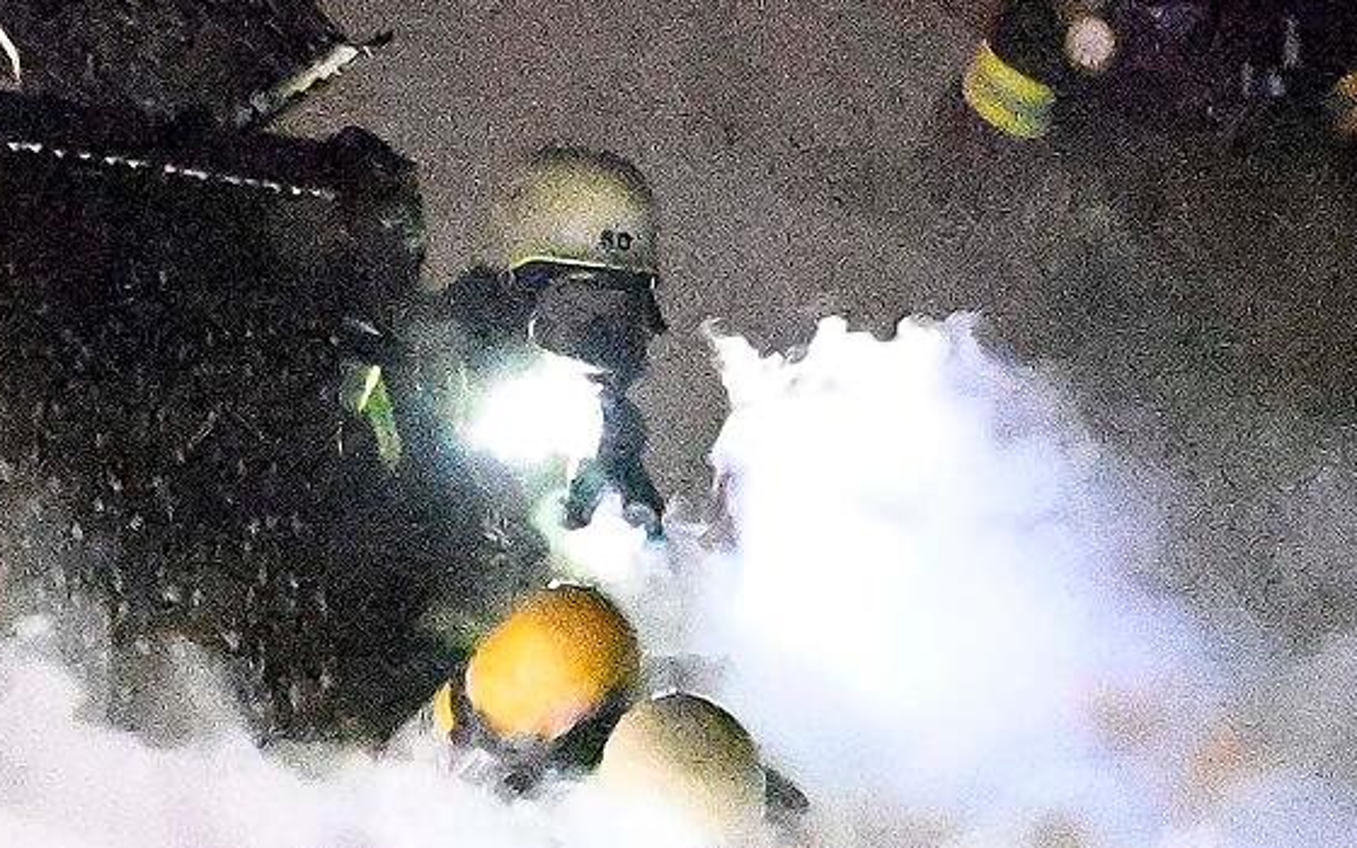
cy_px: 377
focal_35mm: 369
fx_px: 13647
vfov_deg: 3.6
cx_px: 563
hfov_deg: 5.7
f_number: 5.6
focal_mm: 250
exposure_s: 1/250
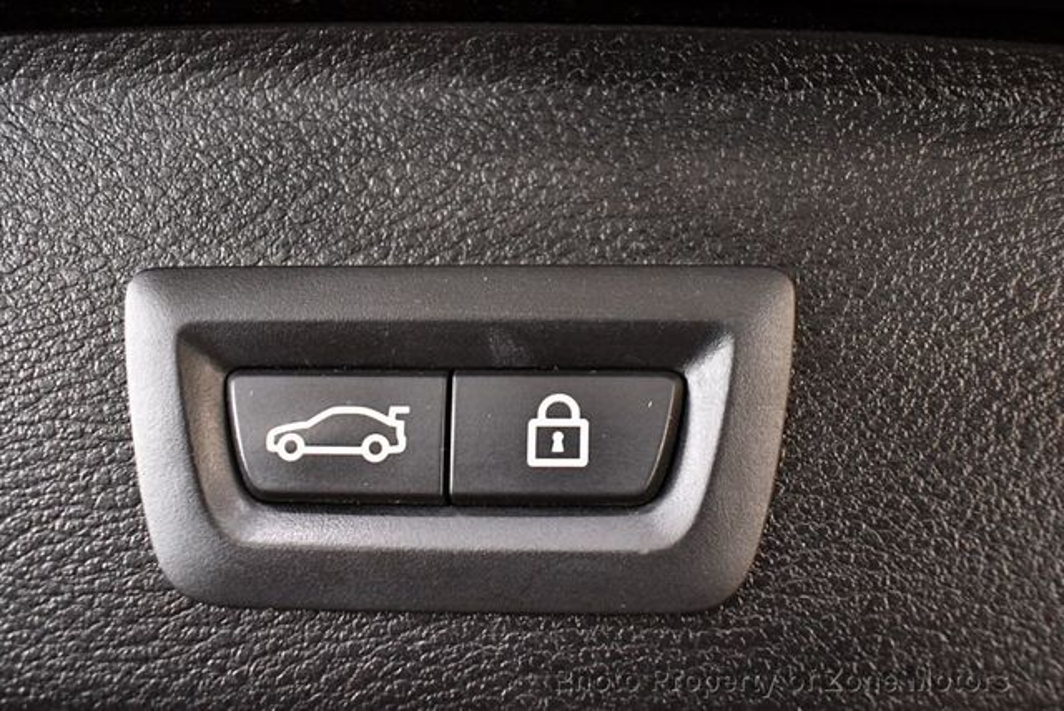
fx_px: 1065
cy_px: 356
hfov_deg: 53.1
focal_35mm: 36
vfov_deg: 36.9
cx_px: 532
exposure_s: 1/125
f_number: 3.5
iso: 3200
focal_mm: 18
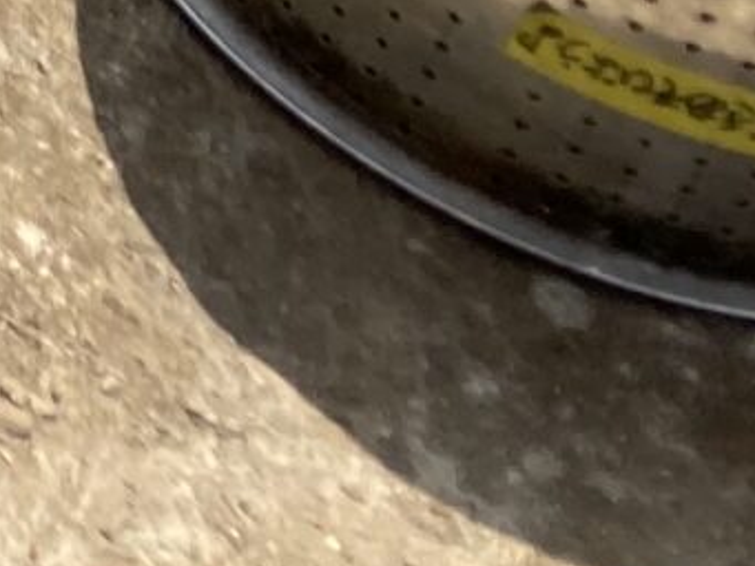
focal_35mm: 210
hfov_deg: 7.4
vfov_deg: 6.6
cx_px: -2037
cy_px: -999
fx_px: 4582
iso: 20
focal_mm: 3.99
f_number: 1.8
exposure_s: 1/771
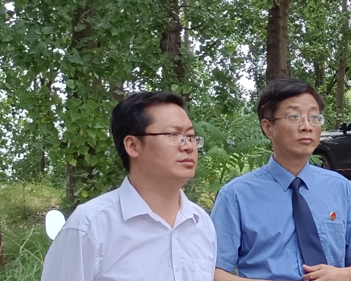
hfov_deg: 17.2
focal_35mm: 105
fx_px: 1091
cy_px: 304
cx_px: 459
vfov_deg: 14.4
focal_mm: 4.71
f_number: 1.79
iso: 101
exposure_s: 1/613
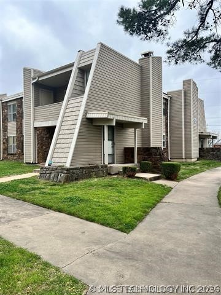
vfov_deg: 67.3
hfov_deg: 53.1
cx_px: 110
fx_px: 221
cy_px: 148
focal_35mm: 26
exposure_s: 1/1009
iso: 50
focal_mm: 5.1
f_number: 1.6
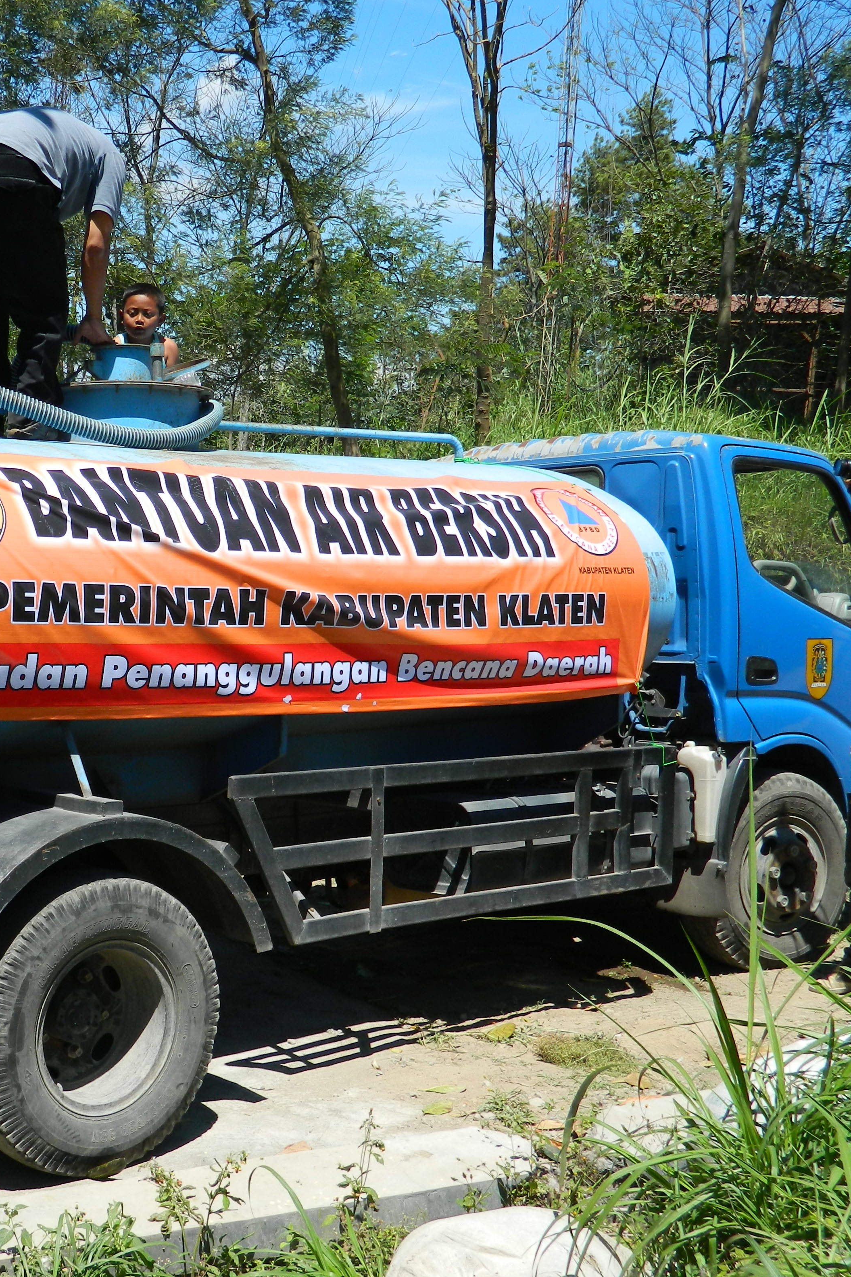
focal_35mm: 44
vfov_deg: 44.5
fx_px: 1560
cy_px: 637
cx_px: 111
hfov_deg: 29.4
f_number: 3.2
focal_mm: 5.6
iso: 80
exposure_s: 1/800
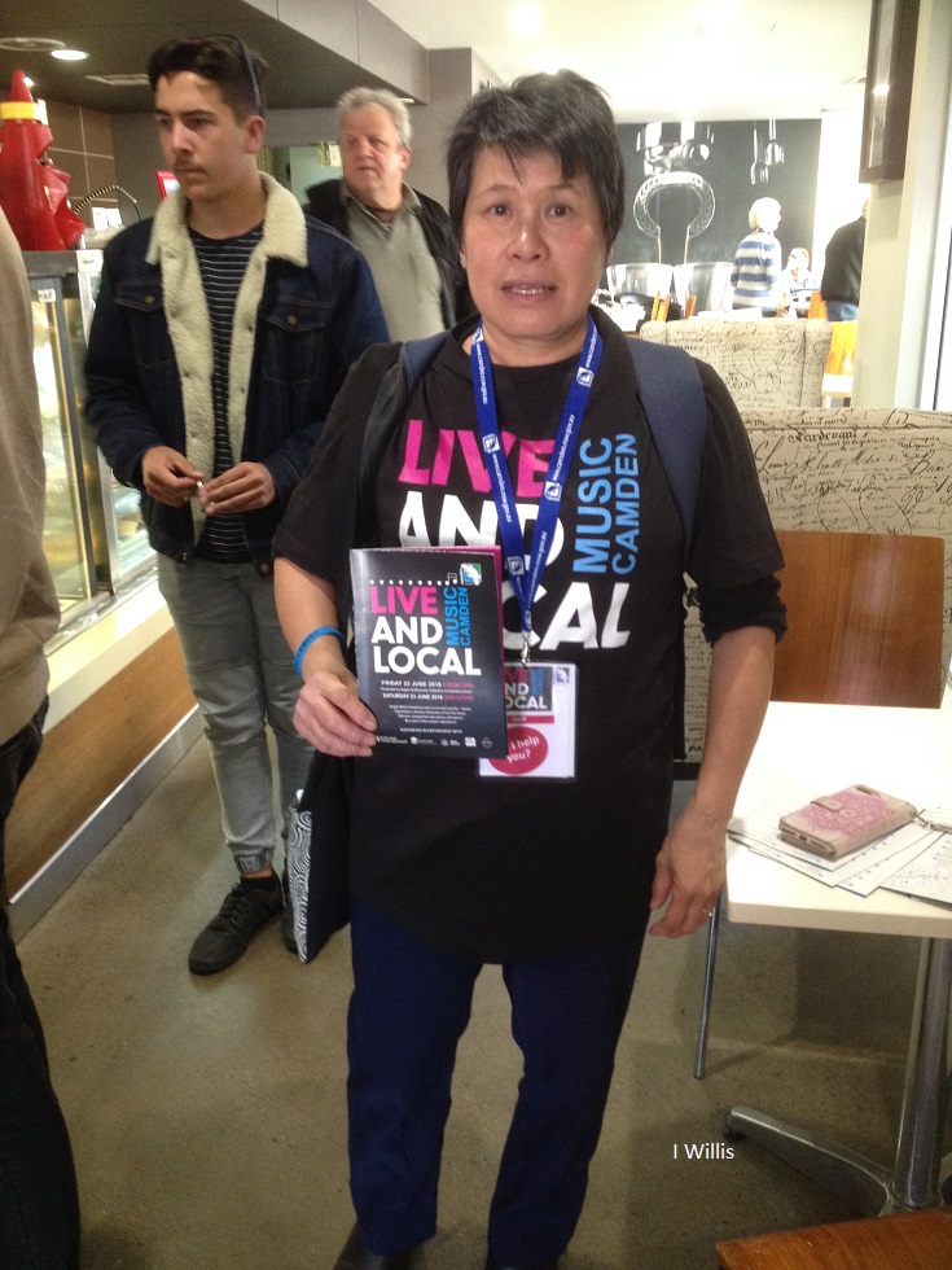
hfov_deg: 40.7
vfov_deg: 52.6
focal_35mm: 35
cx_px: 476
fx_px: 1283
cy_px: 635
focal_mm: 4.28
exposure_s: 1/20
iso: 250
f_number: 2.4
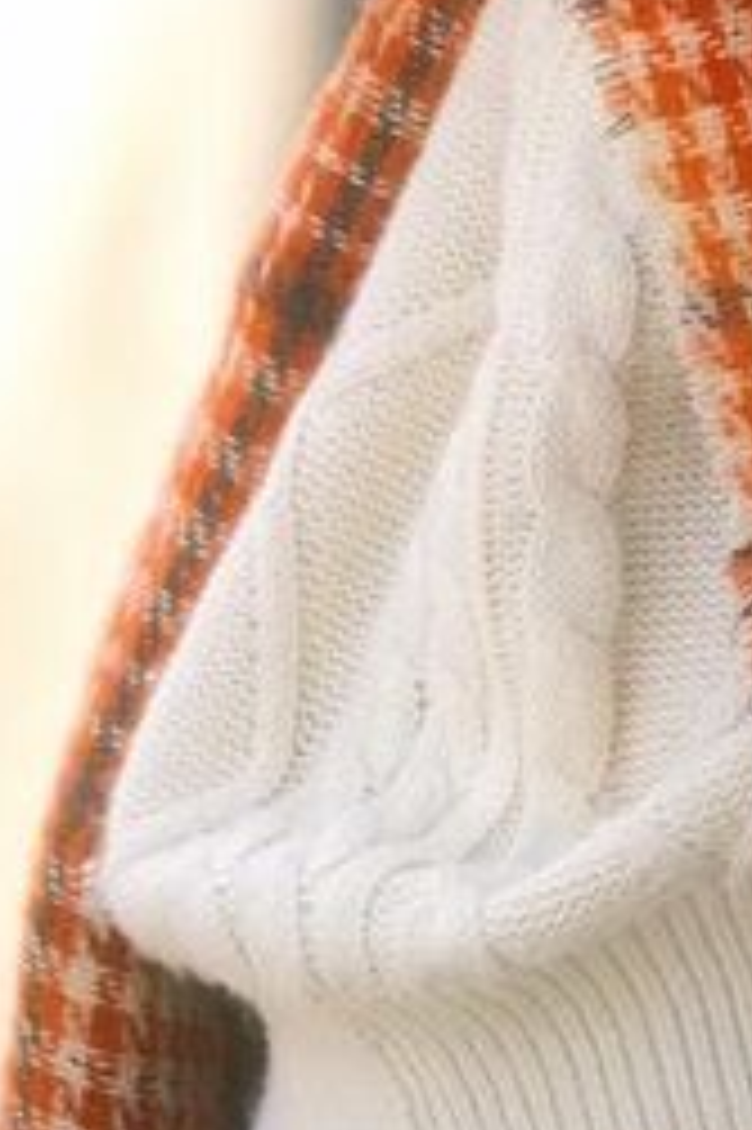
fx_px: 16534
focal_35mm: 527
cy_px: -236
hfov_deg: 2.6
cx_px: 869
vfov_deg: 3.9
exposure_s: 1/2200
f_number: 1.4
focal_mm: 56
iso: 320
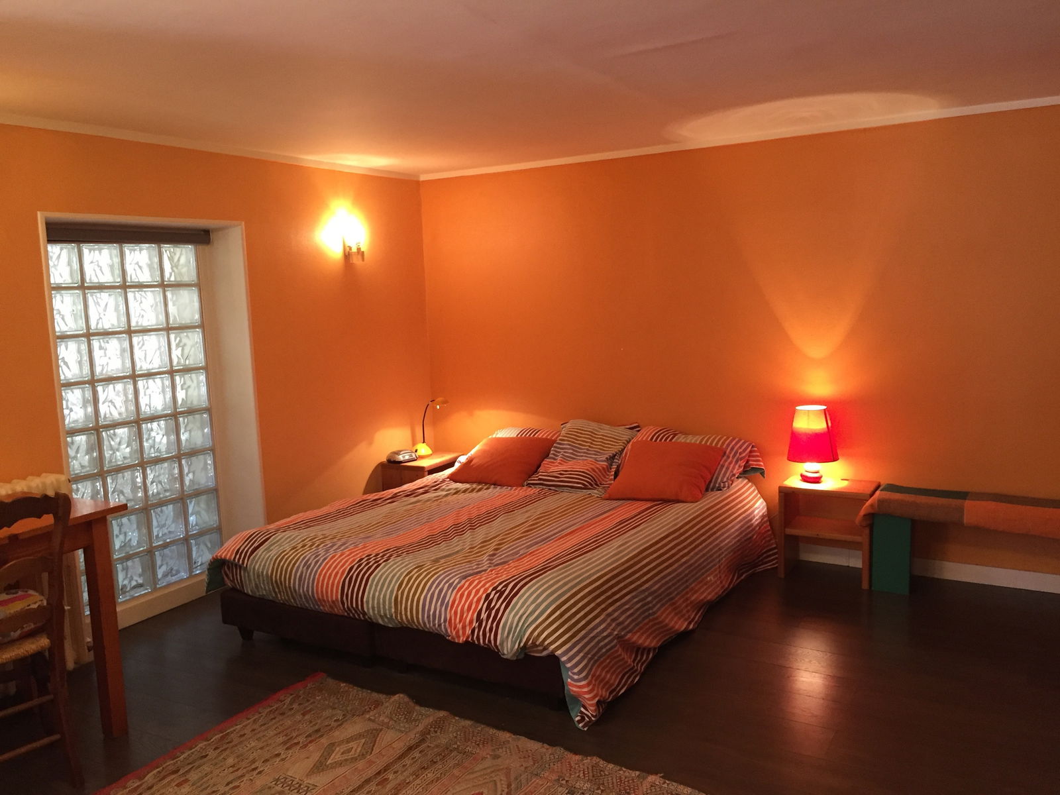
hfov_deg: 61.7
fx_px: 888
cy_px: 398
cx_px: 530
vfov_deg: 48.2
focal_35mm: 29
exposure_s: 1/33
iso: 200
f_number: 2.2
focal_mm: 4.15
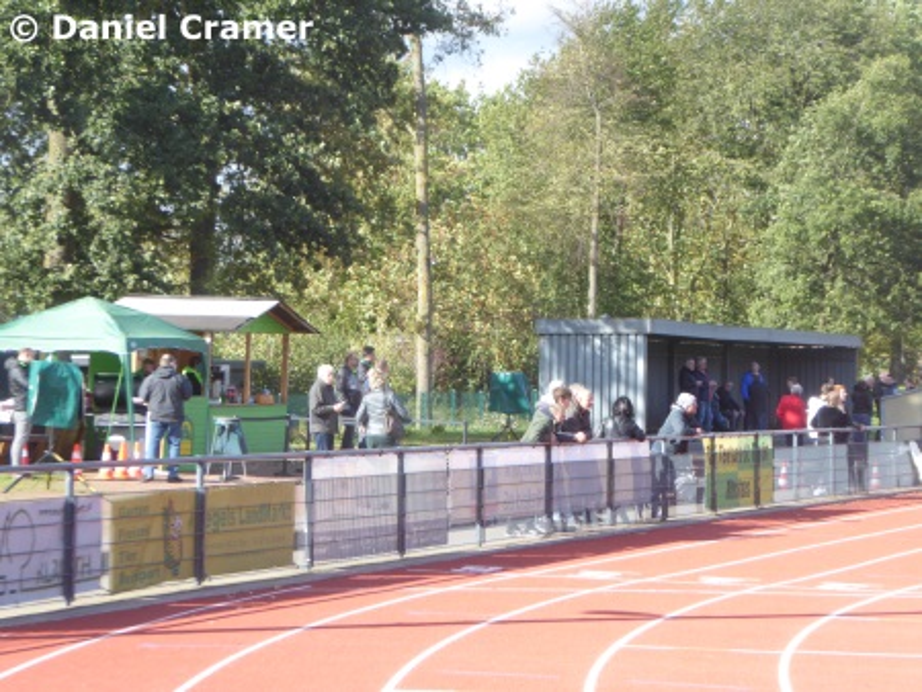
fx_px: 3065
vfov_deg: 12.9
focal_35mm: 115
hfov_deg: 17.1
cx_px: 461
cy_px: 346
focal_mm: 20.6
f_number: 5.1
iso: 80
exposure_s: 1/100
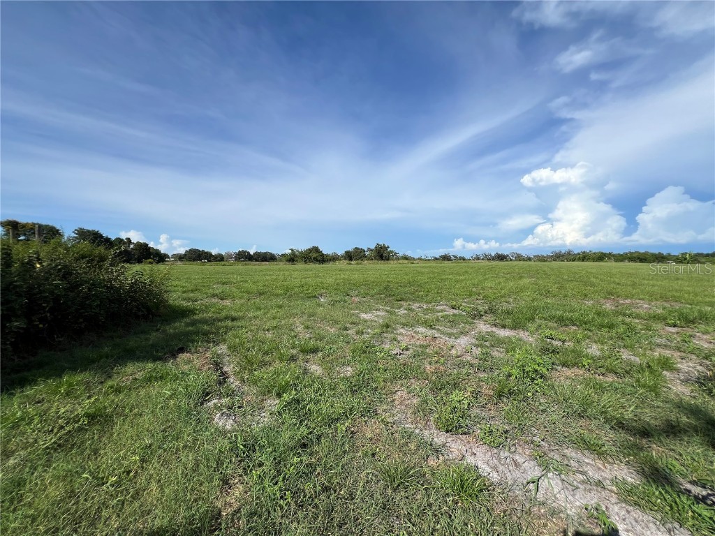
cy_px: 268
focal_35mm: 13
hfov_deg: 106.2
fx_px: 269
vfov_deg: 89.9
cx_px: 358
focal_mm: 1.57
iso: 32
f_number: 1.8
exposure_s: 1/2597
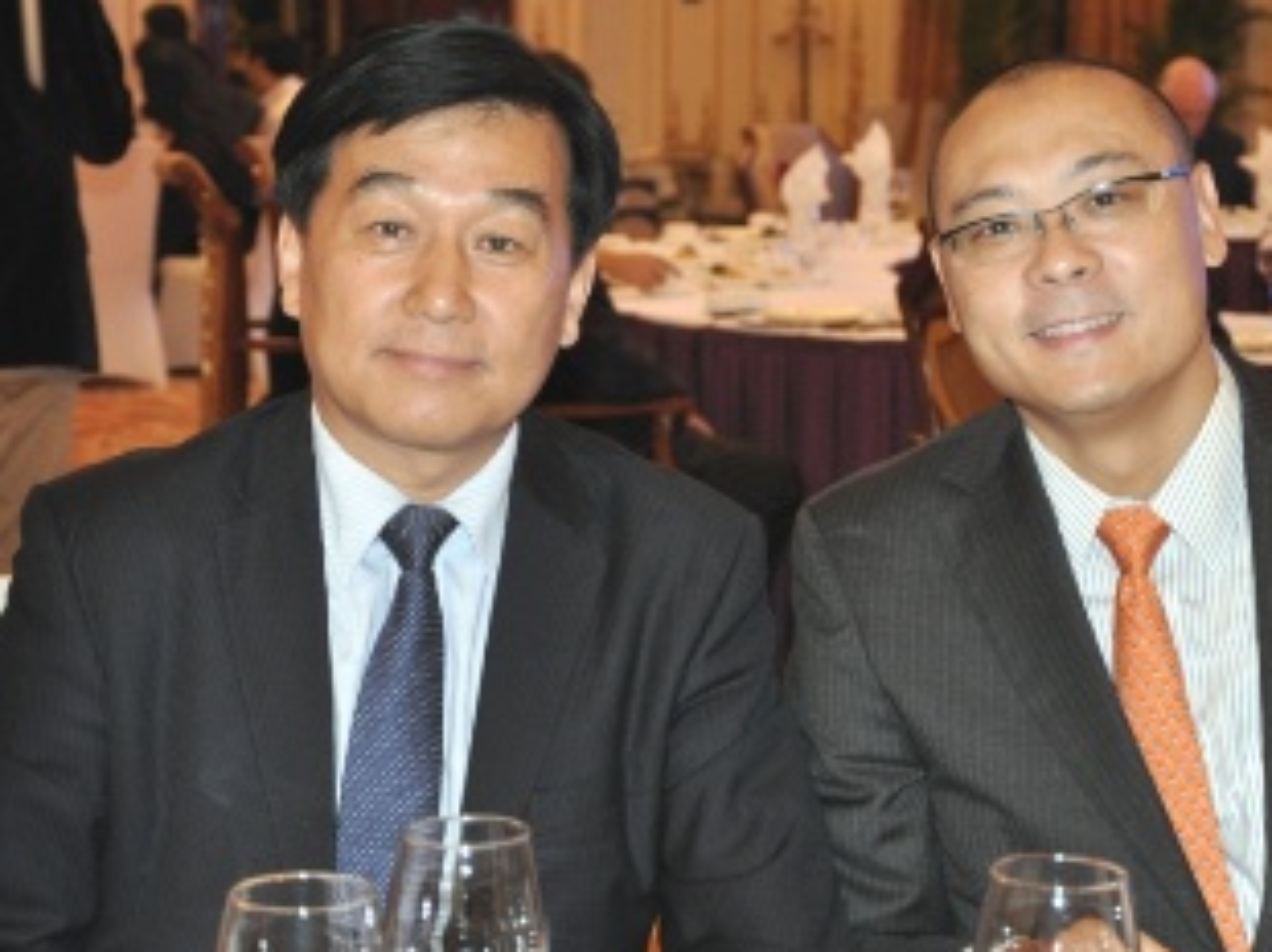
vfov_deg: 14.8
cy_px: 410
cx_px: 743
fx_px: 3672
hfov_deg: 19.6
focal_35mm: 100
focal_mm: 48
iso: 800
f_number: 4.8
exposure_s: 1/60
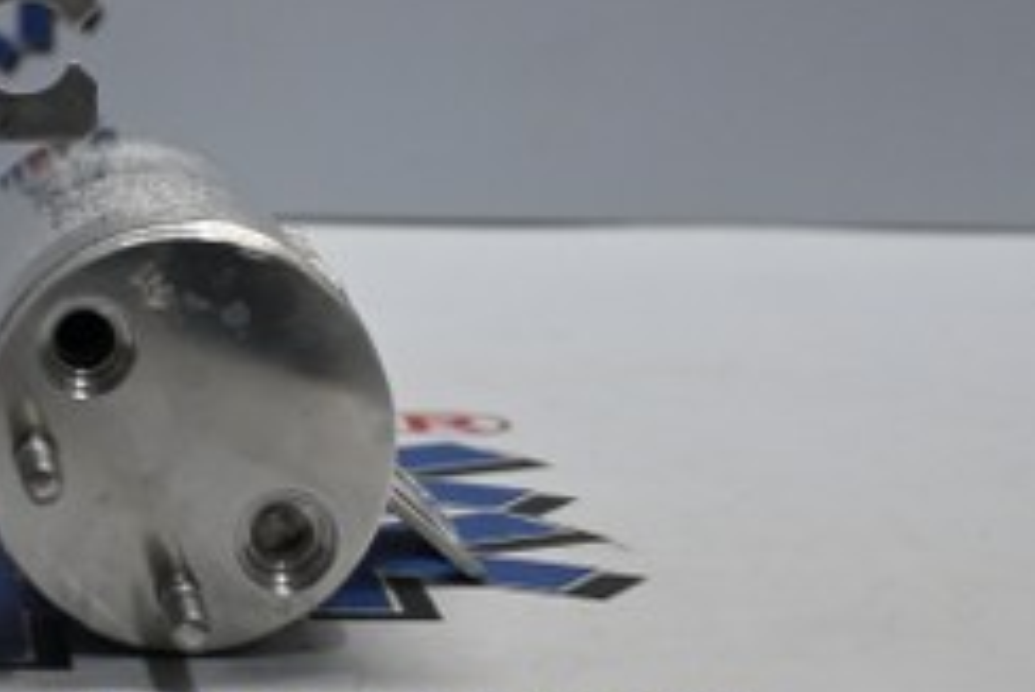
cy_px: -59
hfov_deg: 14.8
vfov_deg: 10.0
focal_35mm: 136
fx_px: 3919
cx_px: -38
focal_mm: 37
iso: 900
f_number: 5.3
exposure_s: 1/125
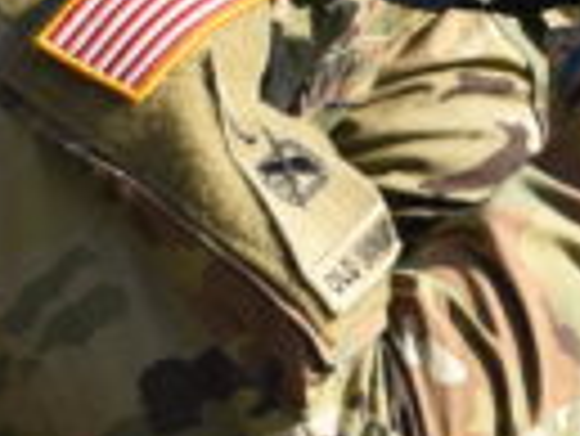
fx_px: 19236
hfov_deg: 1.7
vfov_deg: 1.3
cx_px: 814
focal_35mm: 1147
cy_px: -551
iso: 100
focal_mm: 150
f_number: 5.6
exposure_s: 1/250
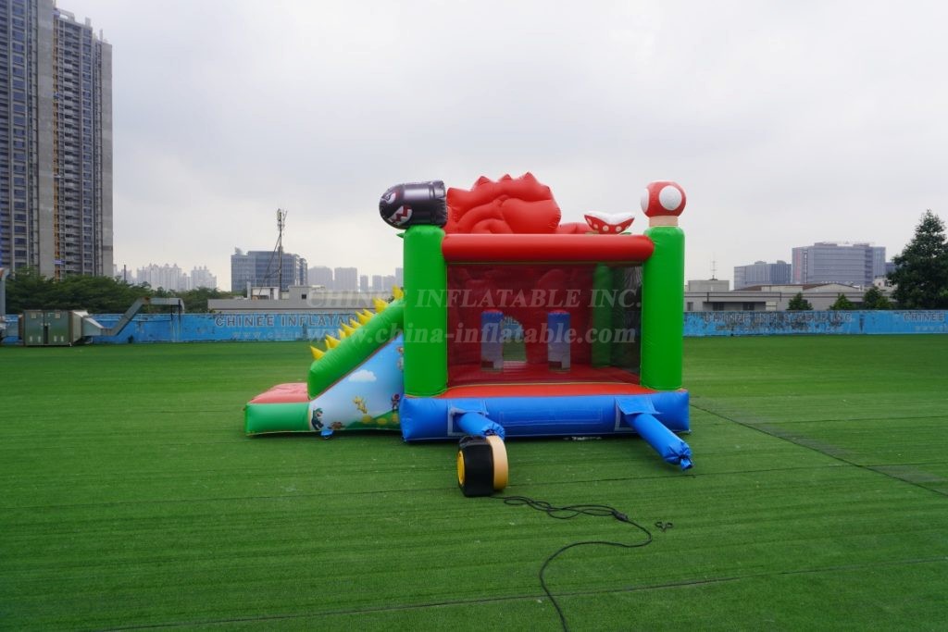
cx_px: 474
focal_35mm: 24
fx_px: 632
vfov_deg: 53.1
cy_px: 316
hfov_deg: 73.7
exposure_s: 1/320
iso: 100
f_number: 5.6
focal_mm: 16
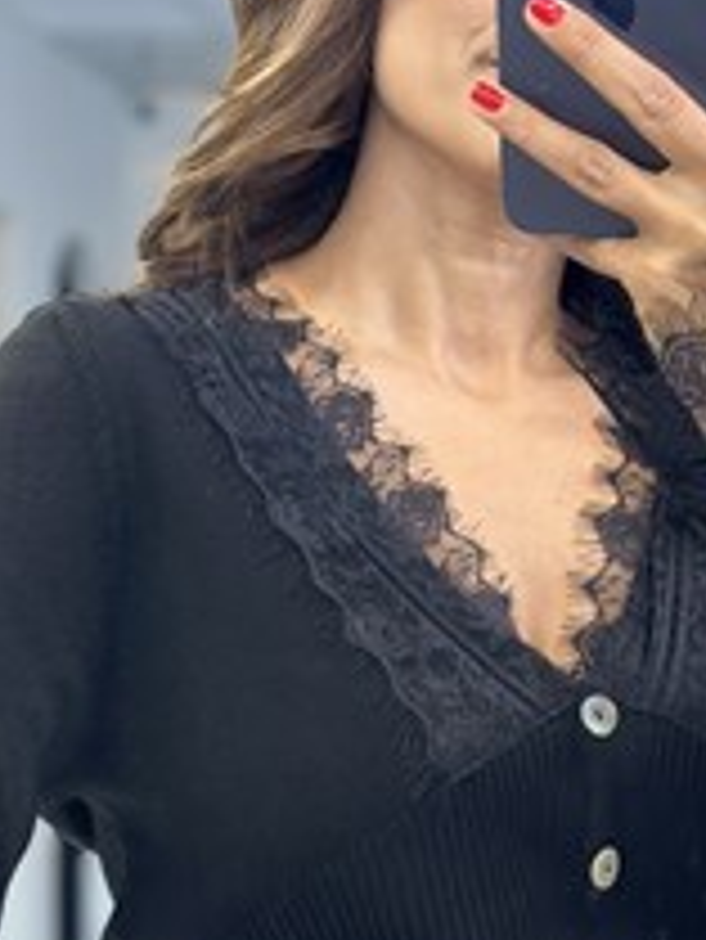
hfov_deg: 12.8
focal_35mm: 116
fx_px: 3151
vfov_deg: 17.0
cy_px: 490
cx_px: 486
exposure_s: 1/50
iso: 125
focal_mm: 6.86
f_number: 1.78
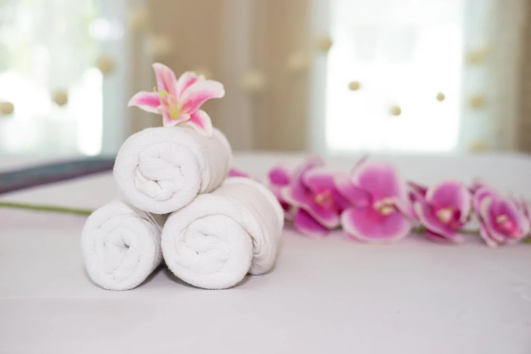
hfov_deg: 39.6
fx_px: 738
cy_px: 177
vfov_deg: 27.0
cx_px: 266
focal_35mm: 50
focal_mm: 50
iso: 100
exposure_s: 1/125
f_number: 2.8
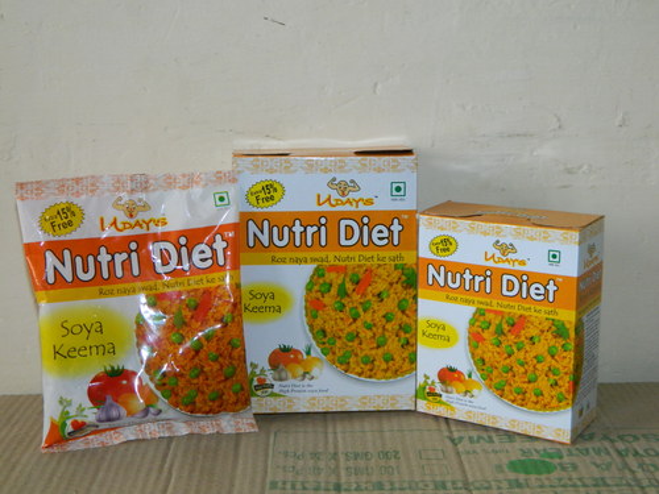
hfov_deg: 33.8
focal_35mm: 57
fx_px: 1085
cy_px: 247
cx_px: 330
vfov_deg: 25.7
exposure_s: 1/50
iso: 200
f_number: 3.8
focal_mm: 10.2
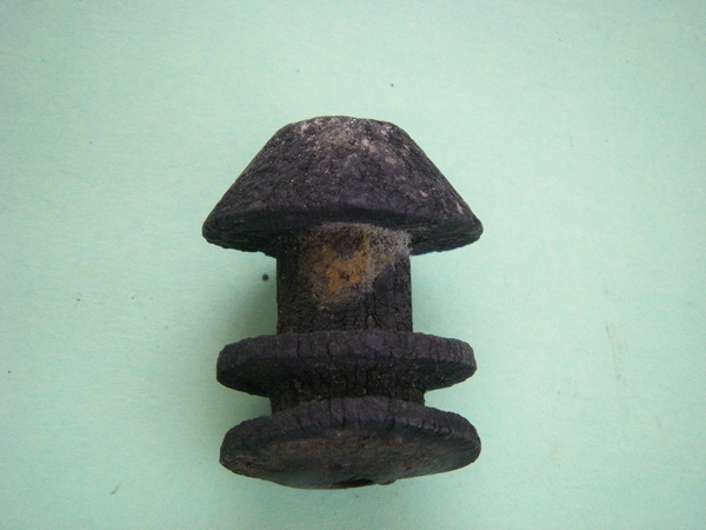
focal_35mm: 169
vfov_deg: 8.8
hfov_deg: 11.7
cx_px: 353
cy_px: 265
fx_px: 3447
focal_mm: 27.9
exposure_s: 1/125
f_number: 4.4
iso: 400
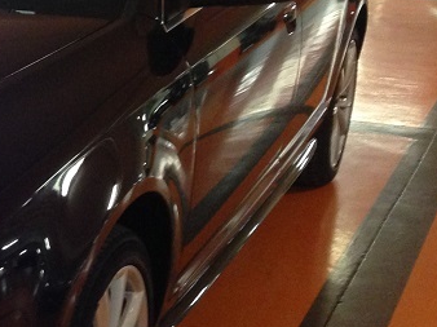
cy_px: 217
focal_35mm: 100
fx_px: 1262
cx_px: -206
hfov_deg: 17.7
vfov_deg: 14.7
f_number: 2.4
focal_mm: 4.13
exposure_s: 1/20
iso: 250
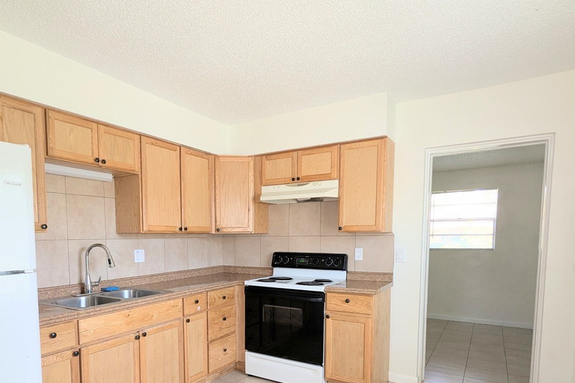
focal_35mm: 23
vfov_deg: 53.5
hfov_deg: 75.1
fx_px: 367
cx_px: 224
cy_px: 268
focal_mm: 2.35
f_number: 2.2
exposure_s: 1/45.5
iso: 67
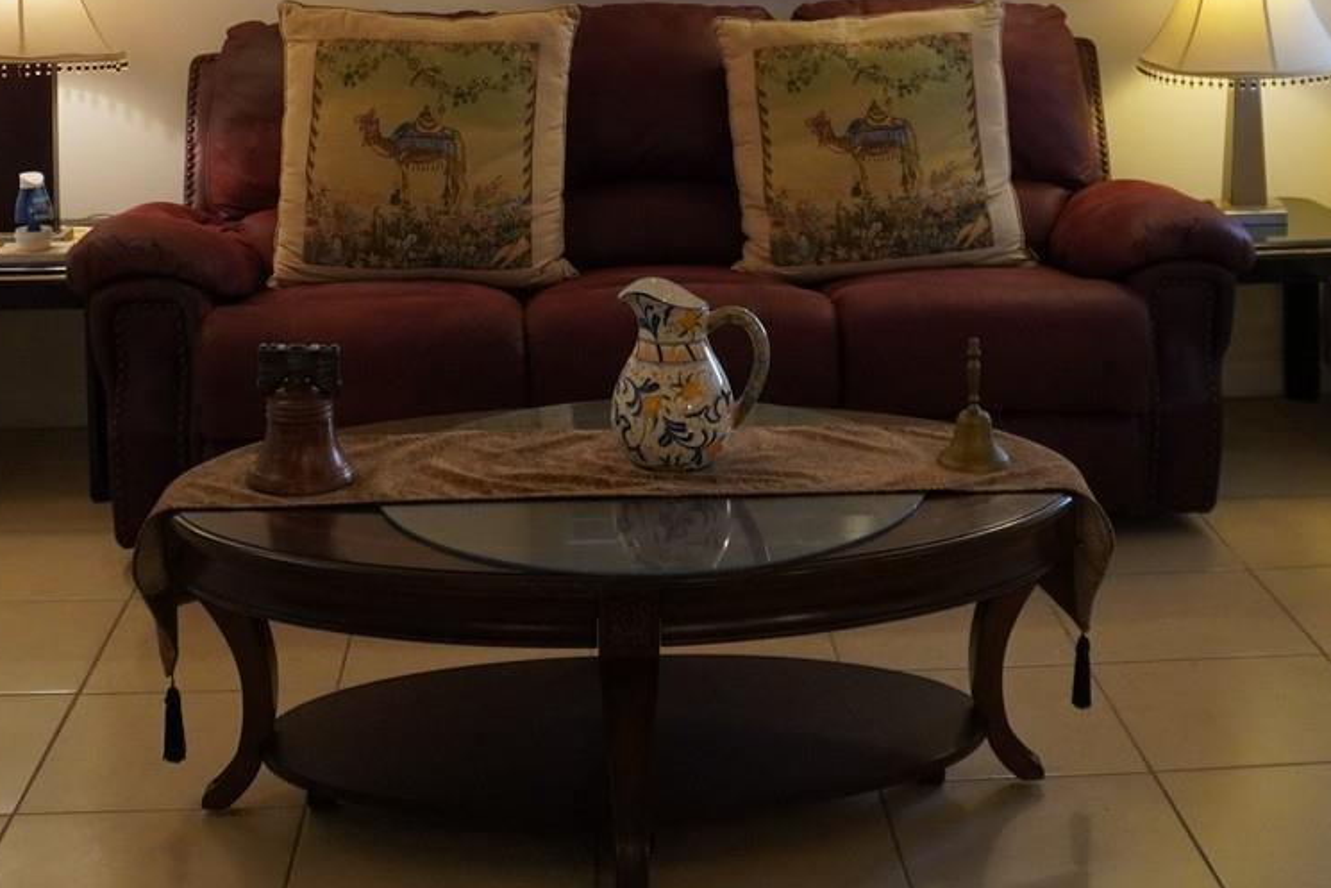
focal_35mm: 58
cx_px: 752
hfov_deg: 34.4
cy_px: -39
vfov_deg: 22.3
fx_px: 2145
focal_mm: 16
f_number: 4
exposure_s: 1/160
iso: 1000
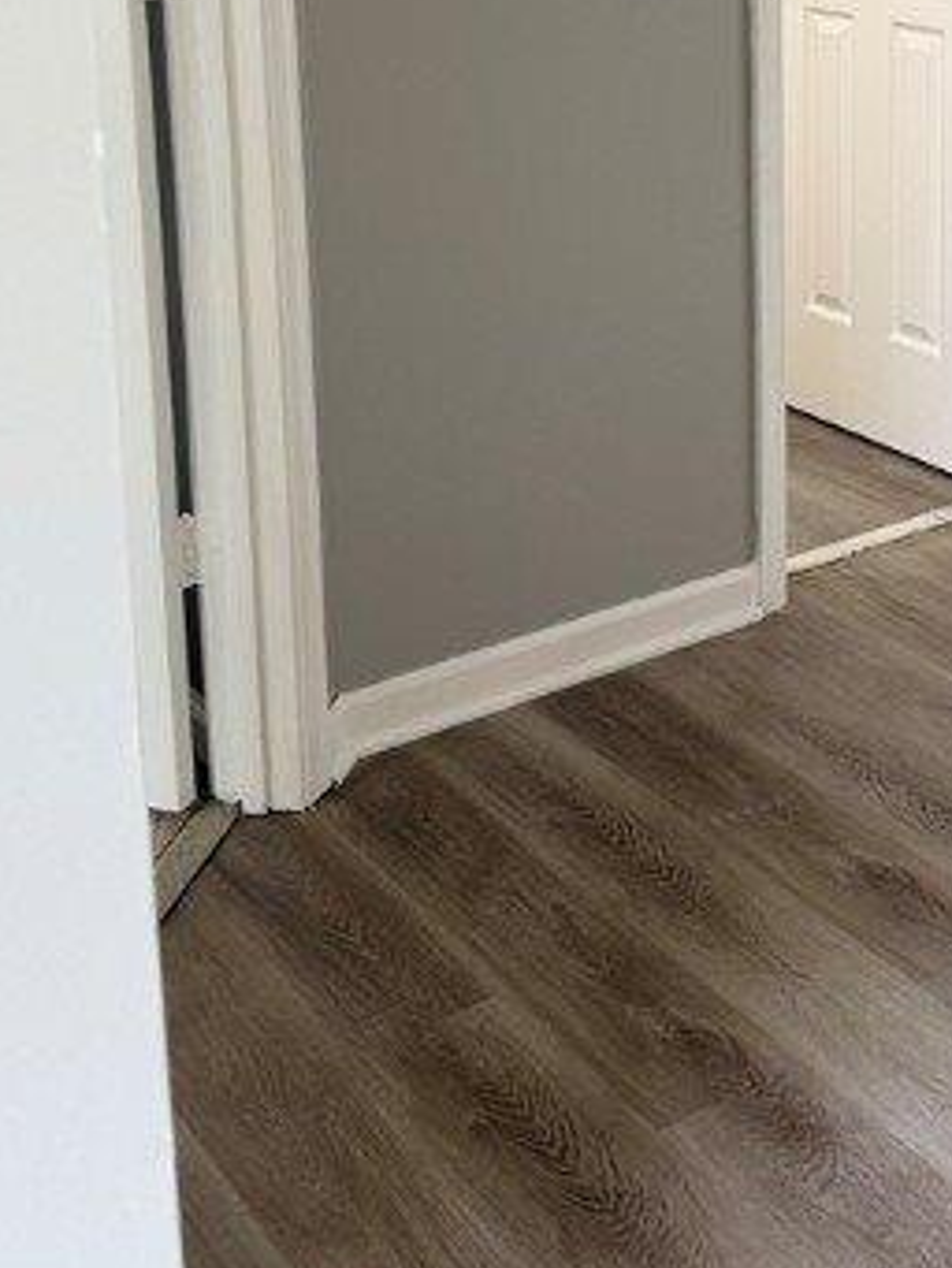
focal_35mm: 54
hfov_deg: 26.6
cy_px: 59
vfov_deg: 33.1
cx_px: 740
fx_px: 1979
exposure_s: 1/121
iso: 125
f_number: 1.78
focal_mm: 6.76
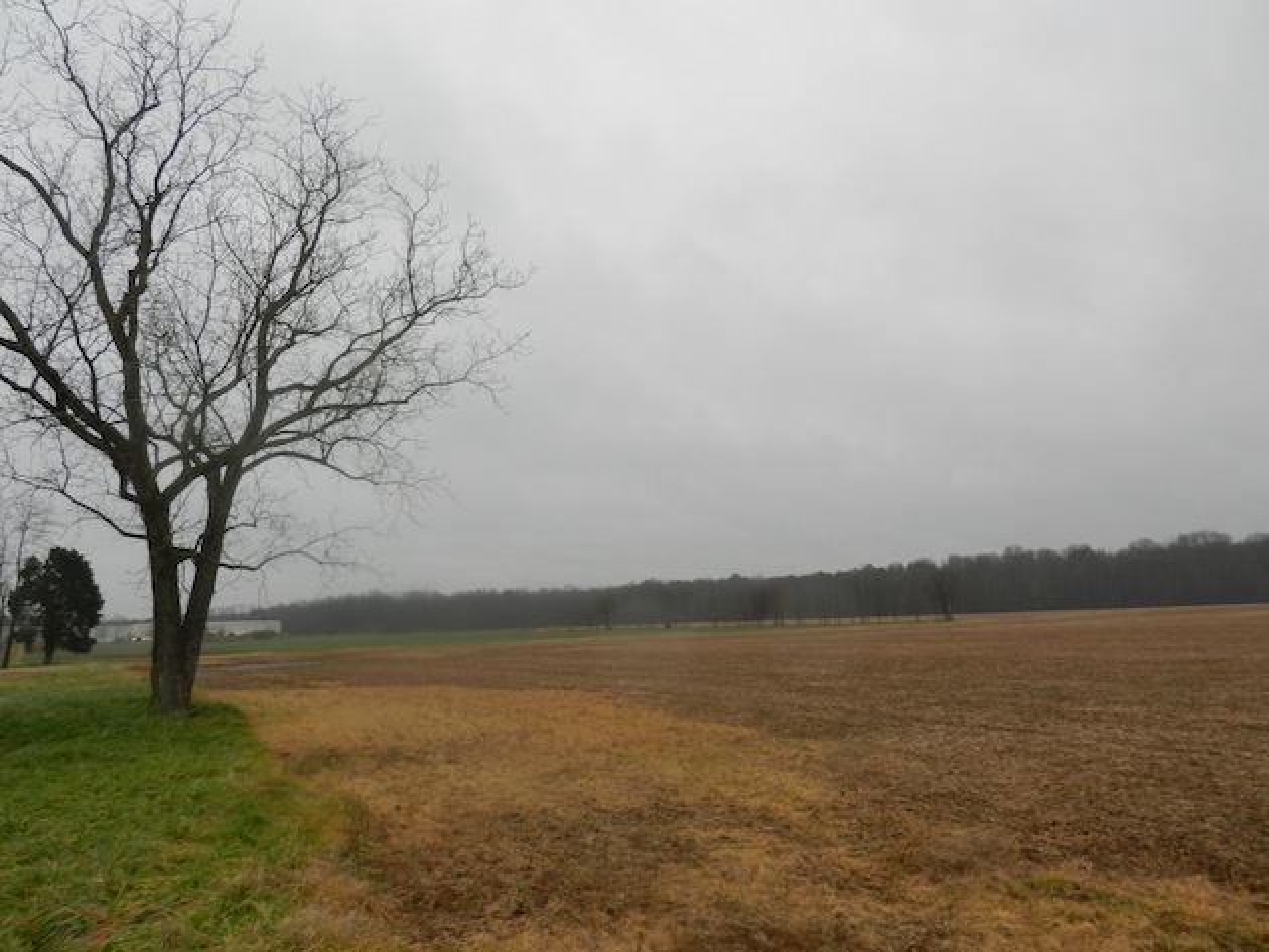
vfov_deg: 54.9
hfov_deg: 69.4
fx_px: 917
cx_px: 634
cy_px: 476
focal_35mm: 25
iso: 160
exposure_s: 1/60
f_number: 3.5
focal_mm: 4.5
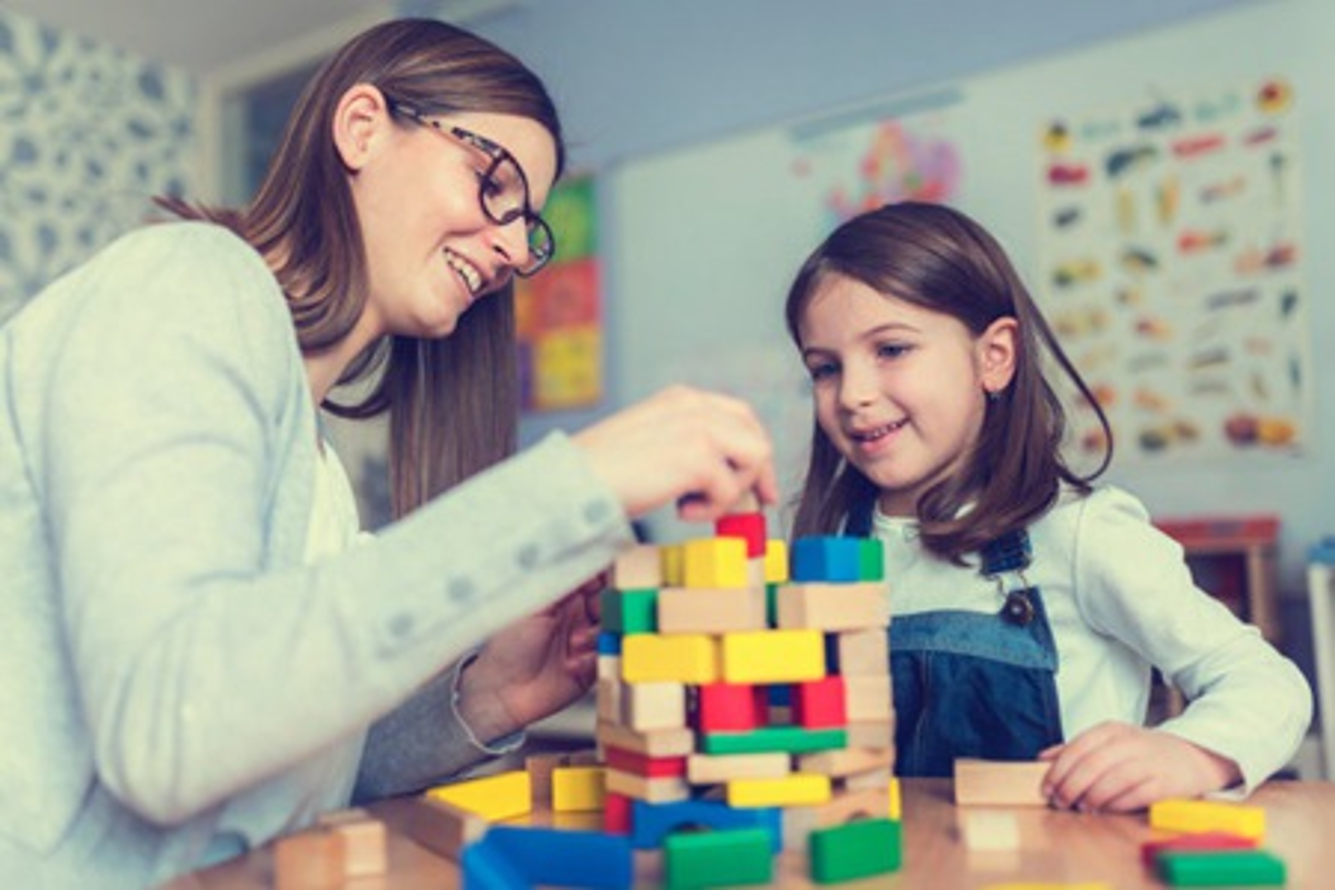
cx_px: 668
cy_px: 445
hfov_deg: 54.4
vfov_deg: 37.9
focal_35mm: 35
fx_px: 1298
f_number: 1.6
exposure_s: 1/640
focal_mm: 35
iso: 200
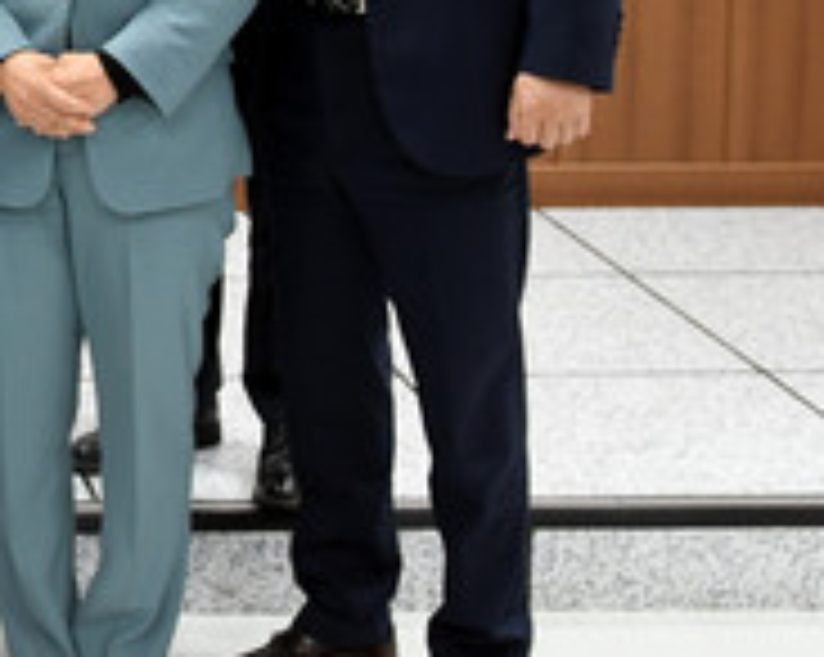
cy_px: -266
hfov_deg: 15.4
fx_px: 2850
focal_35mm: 117
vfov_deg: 12.6
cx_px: -356
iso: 1250
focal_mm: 22
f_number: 3.2
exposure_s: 1/125
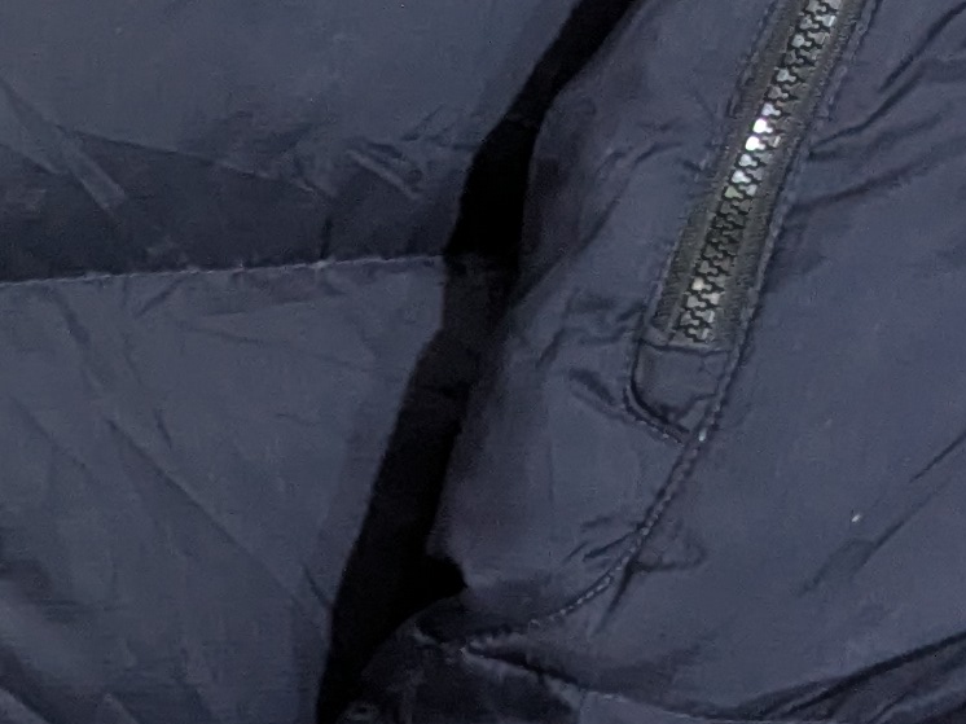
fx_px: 4073
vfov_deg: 10.0
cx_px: -1243
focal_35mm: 146
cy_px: 816
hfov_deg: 11.5
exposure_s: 1/25
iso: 336
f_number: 1.73
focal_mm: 4.38
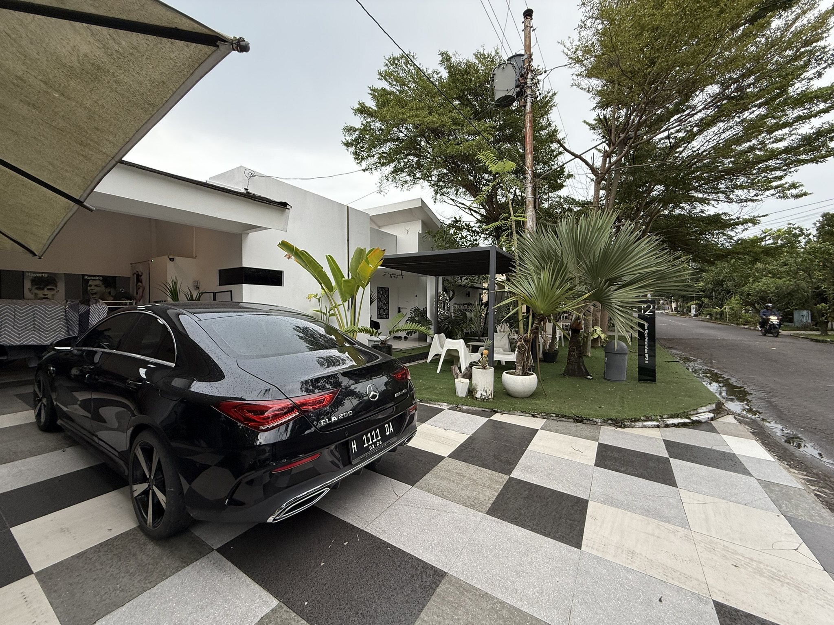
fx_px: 337
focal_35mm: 14
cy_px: 312
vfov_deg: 85.7
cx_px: 417
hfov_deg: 102.1
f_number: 2.2
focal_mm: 2.22
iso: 100
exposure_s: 1/99
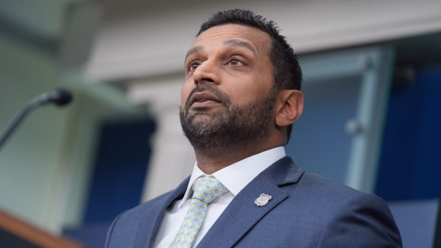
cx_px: 220
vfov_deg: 8.4
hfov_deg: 14.8
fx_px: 1696
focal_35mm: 145
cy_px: 137
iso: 800
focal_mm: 138
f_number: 3.2
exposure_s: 1/320
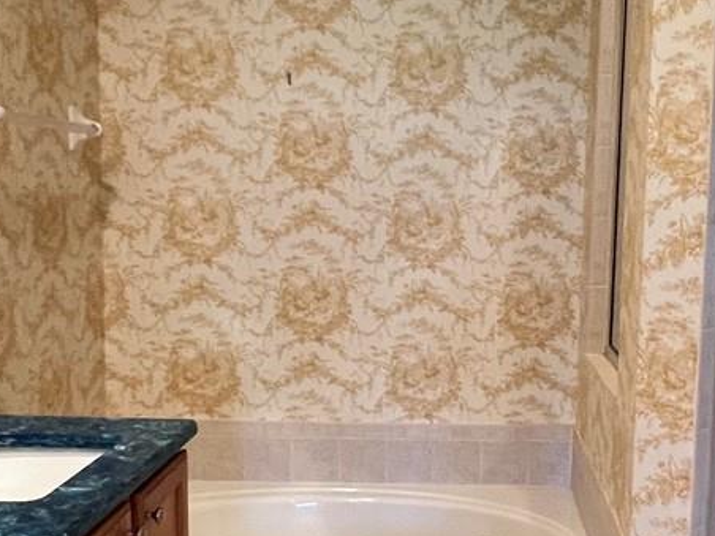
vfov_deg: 31.5
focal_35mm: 46
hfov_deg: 40.9
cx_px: 459
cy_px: 315
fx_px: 950
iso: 250
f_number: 1.8
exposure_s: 1/60
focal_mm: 1.57
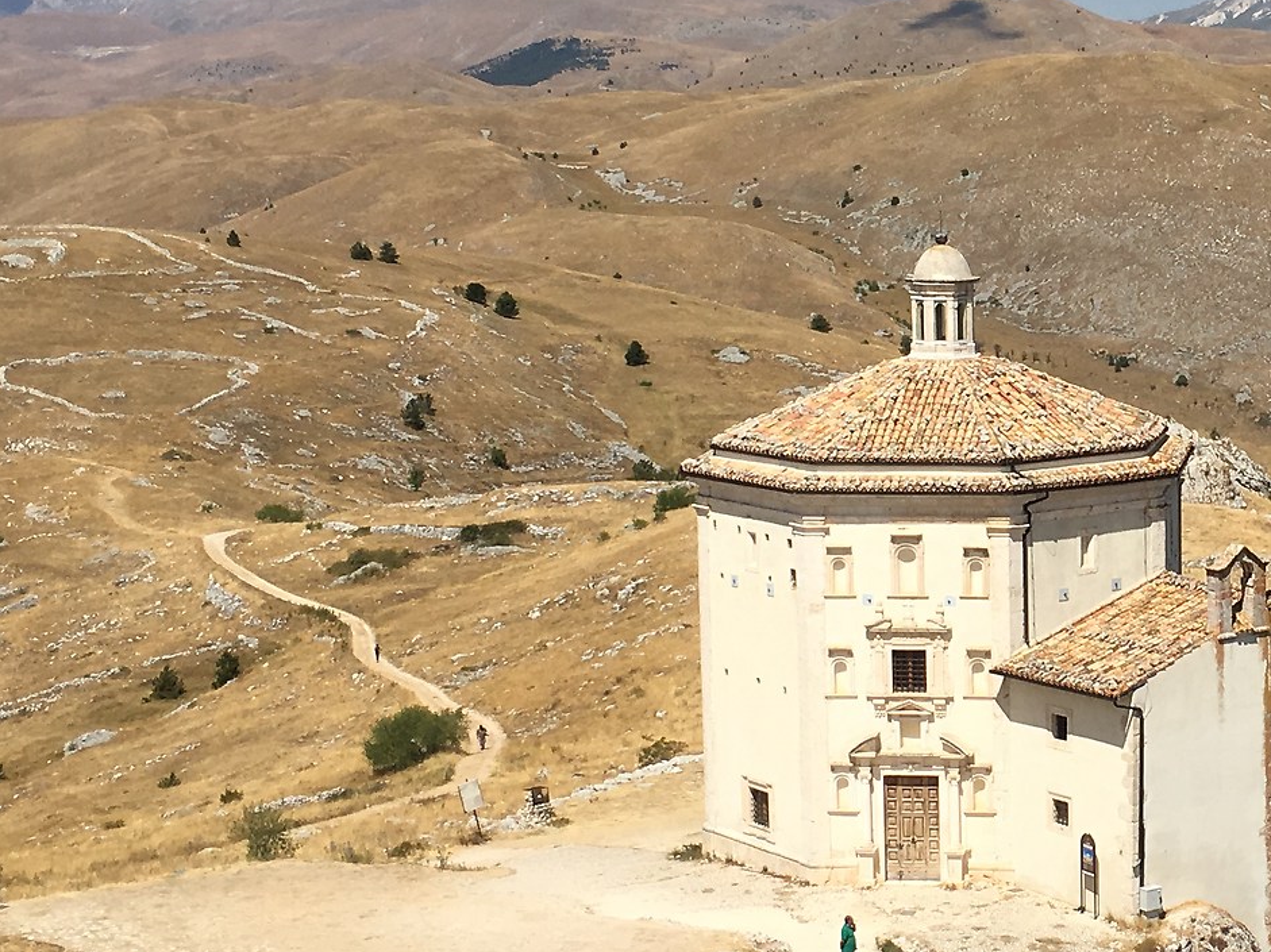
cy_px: 465
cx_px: 1186
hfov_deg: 25.4
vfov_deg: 19.9
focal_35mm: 74
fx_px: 2716
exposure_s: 1/3205
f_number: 2.2
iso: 25
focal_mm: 4.15
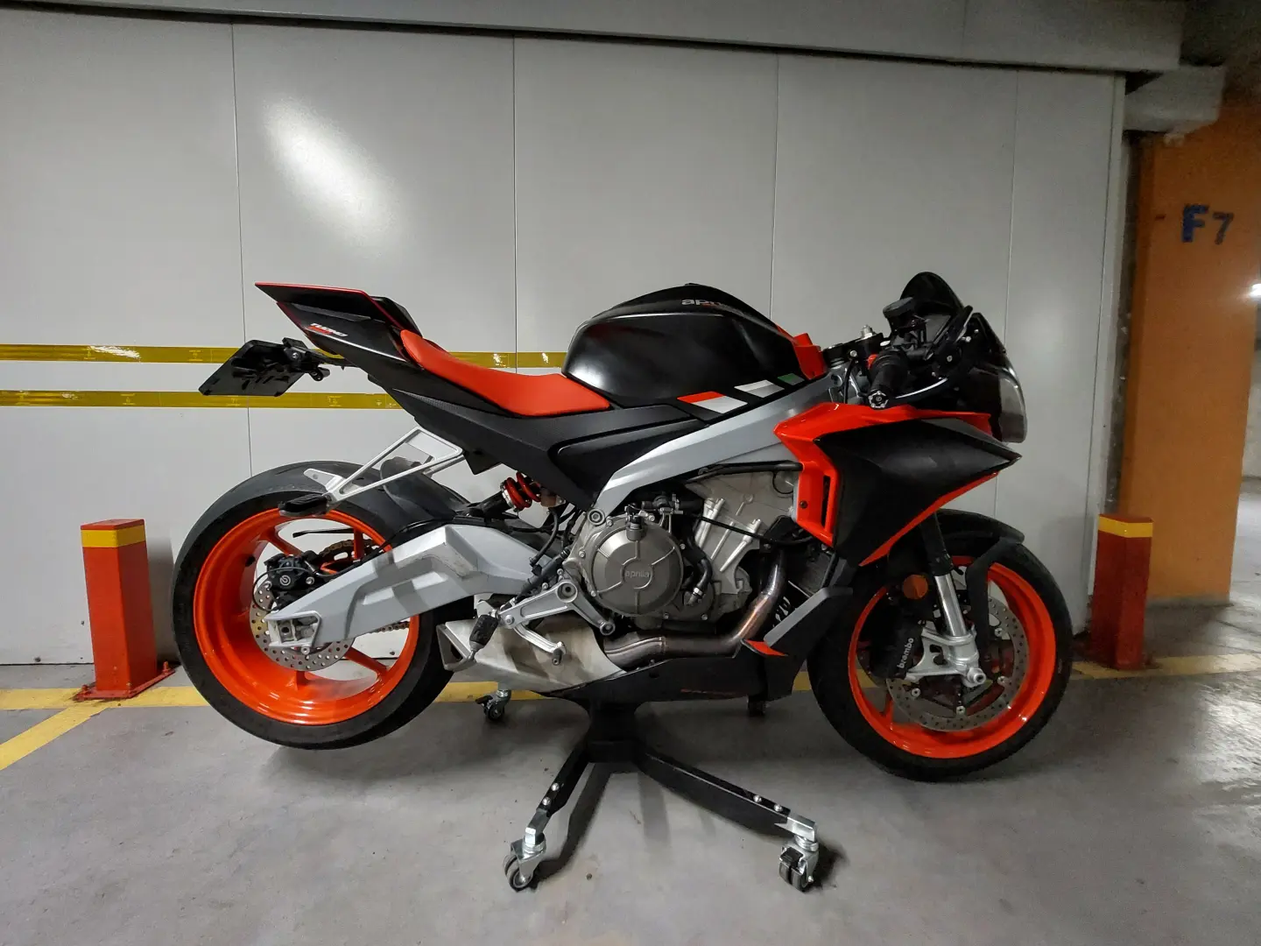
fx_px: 474
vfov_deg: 89.9
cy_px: 473
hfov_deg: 106.2
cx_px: 630
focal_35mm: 13
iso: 400
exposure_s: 1/33
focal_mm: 1.74
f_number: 2.2
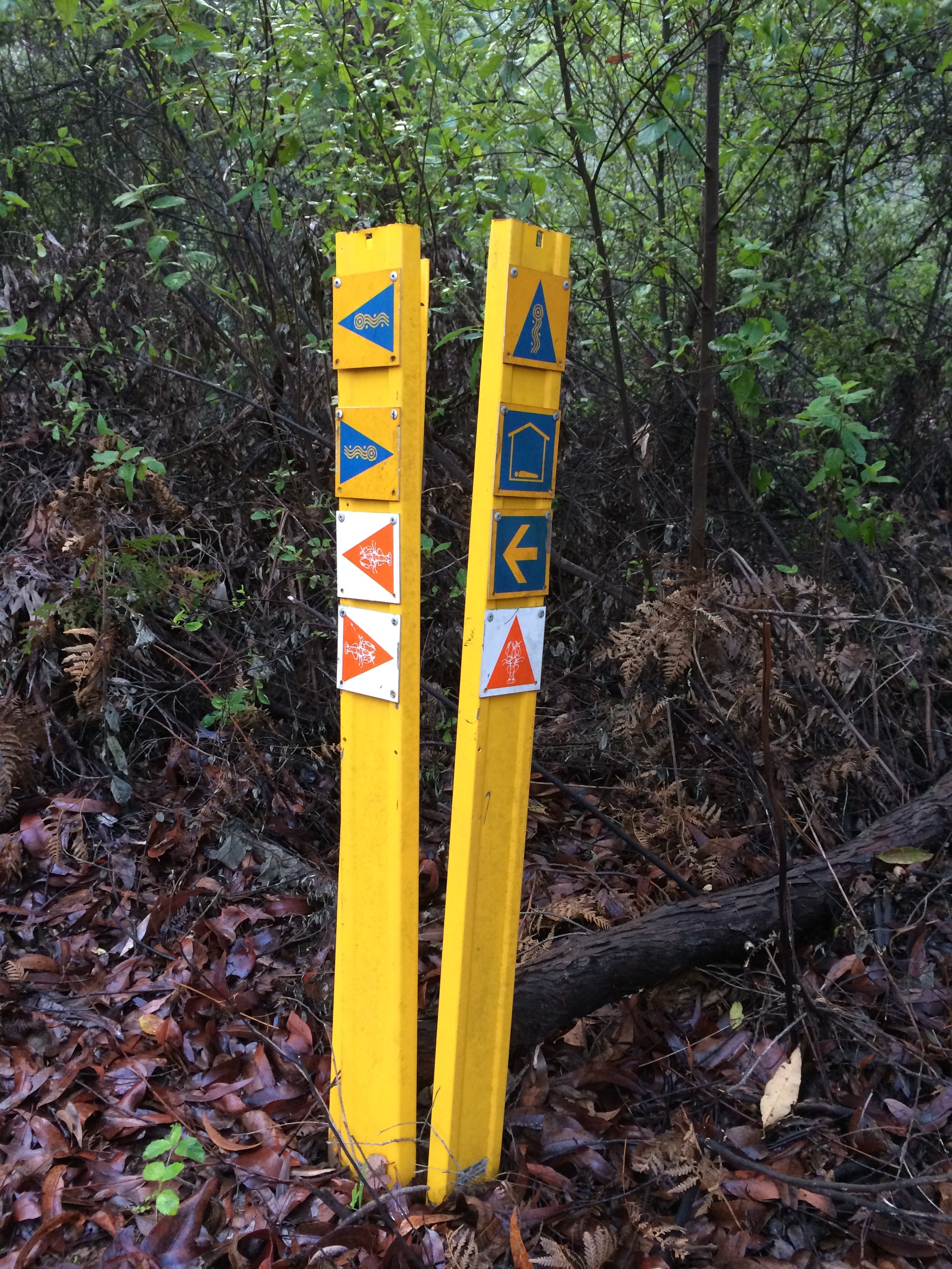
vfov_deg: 60.0
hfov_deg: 46.8
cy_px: 634
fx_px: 1100
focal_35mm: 30
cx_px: 476
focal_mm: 4.12
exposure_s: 1/30
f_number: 2.2
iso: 160
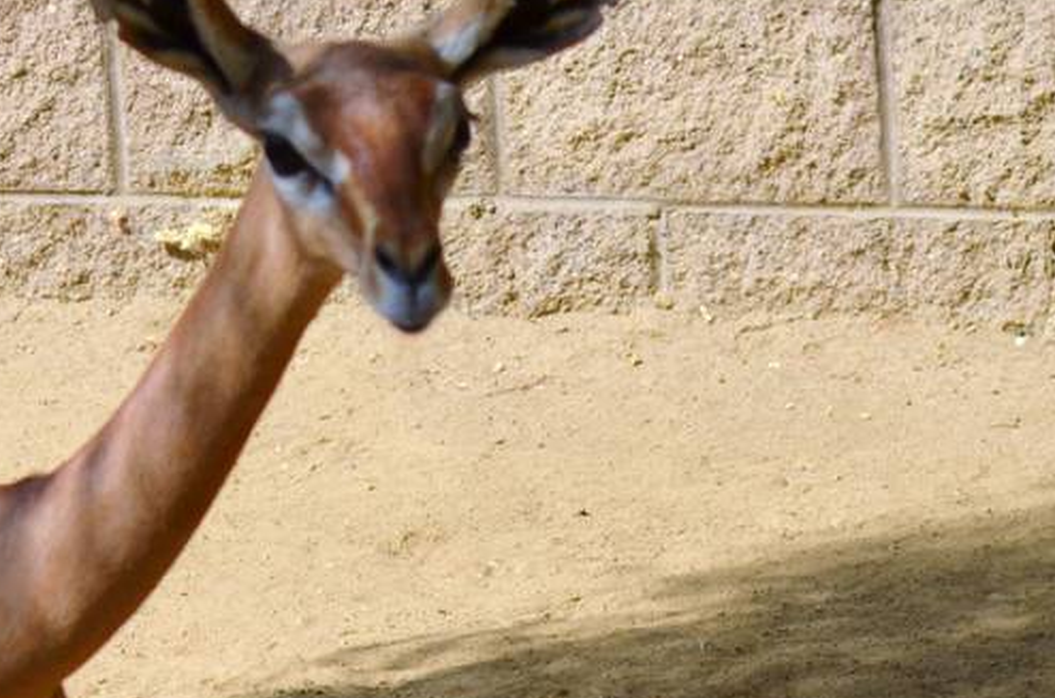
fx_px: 9941
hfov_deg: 6.1
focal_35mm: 340
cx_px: 410
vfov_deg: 4.0
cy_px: 803
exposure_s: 1/800
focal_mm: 70
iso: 200
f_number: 7.1
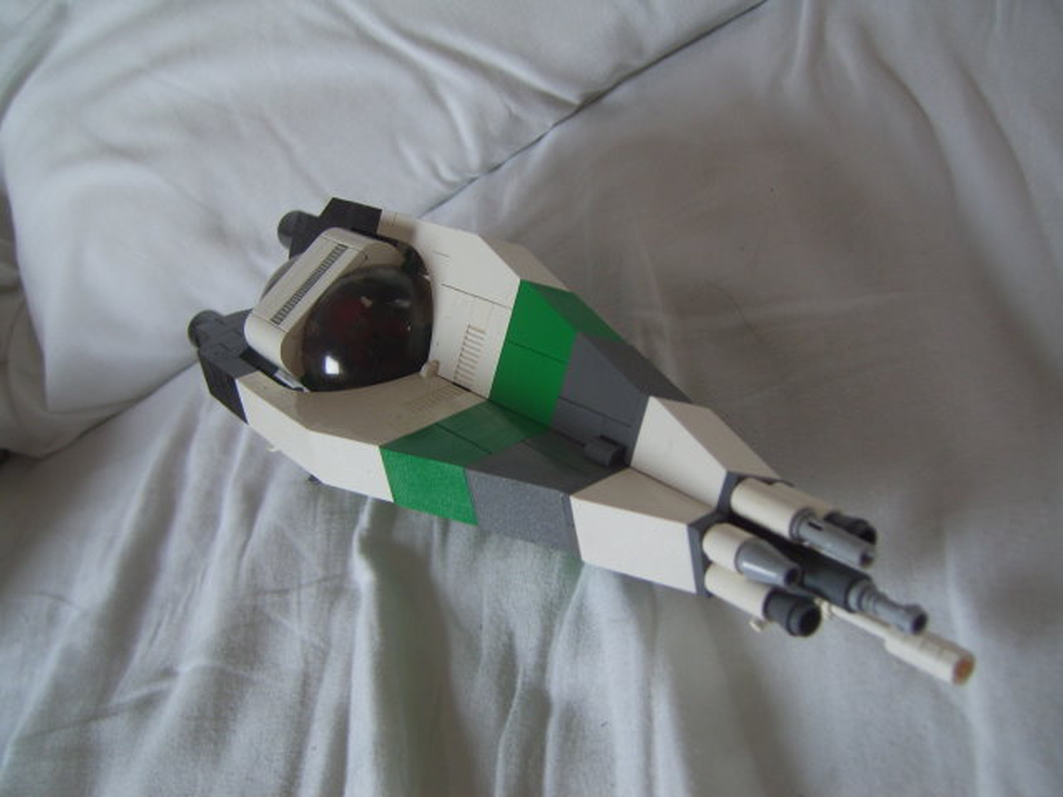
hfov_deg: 49.0
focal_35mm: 38
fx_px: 1167
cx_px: 532
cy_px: 398
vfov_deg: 37.7
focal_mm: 7.8
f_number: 2.8
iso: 72
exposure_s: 1/30
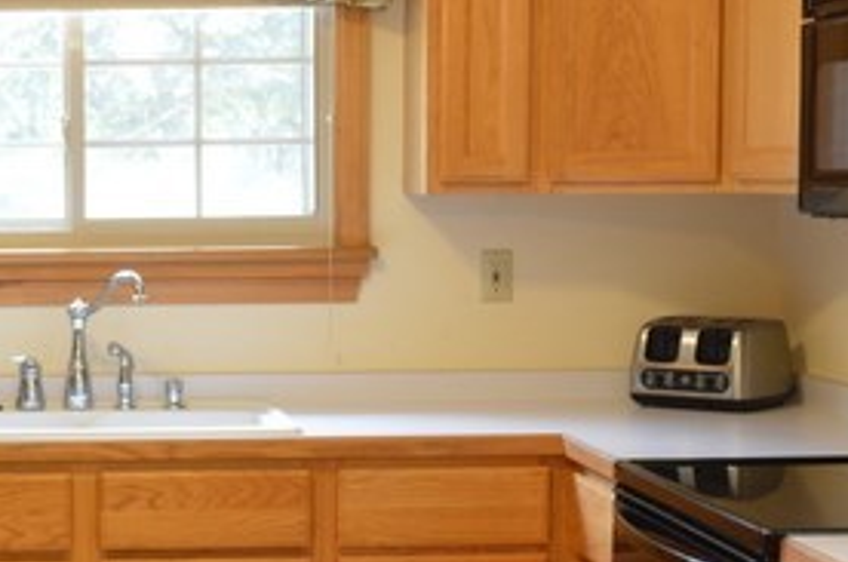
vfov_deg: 15.6
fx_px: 2046
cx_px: 46
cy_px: 421
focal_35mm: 87
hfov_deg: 22.7
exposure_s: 1/25
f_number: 3.8
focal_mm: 20
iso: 400
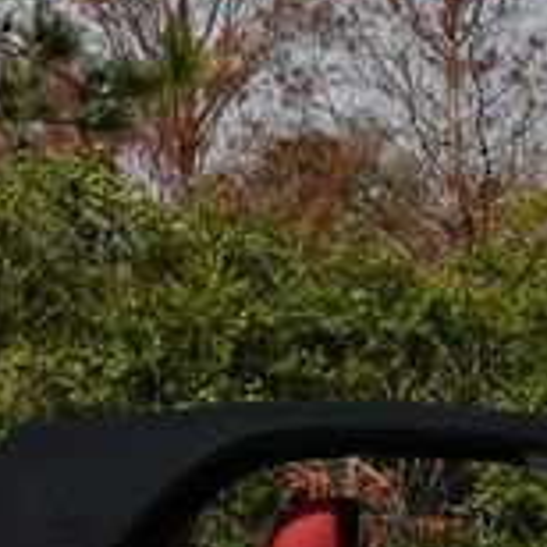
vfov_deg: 7.7
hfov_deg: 7.7
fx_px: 4040
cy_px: 480
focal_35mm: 226
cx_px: 558
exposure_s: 1/400
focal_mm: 32
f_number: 9
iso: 100
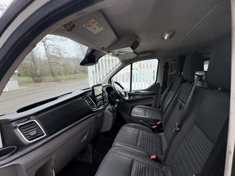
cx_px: 124
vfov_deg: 81.7
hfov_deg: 98.1
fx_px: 102
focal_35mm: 15
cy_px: 93
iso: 64
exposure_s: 1/133
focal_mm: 2.22
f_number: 2.2
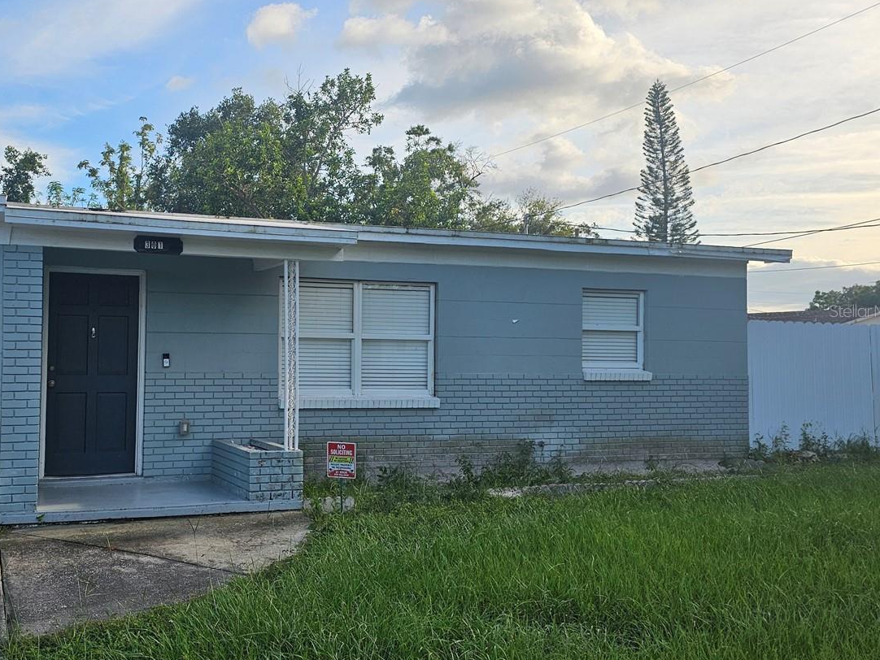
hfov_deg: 52.3
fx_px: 865
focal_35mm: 34
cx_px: 255
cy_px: 310
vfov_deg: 41.8
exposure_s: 1/477
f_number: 1.7
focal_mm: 6.3
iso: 16
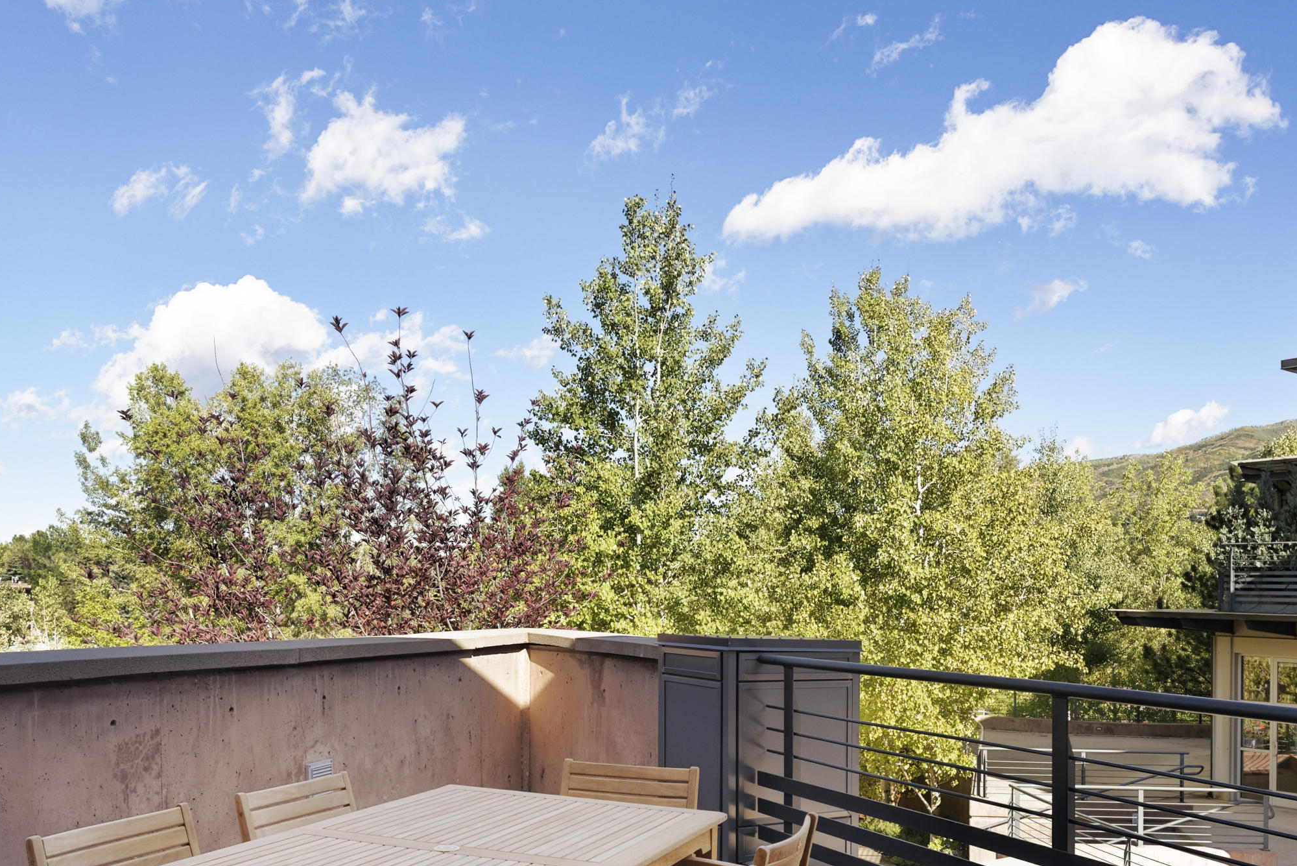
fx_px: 1189
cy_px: 644
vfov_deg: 39.0
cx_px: 695
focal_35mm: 33
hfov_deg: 57.2
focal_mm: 22
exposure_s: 1/250
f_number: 7.1
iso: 500
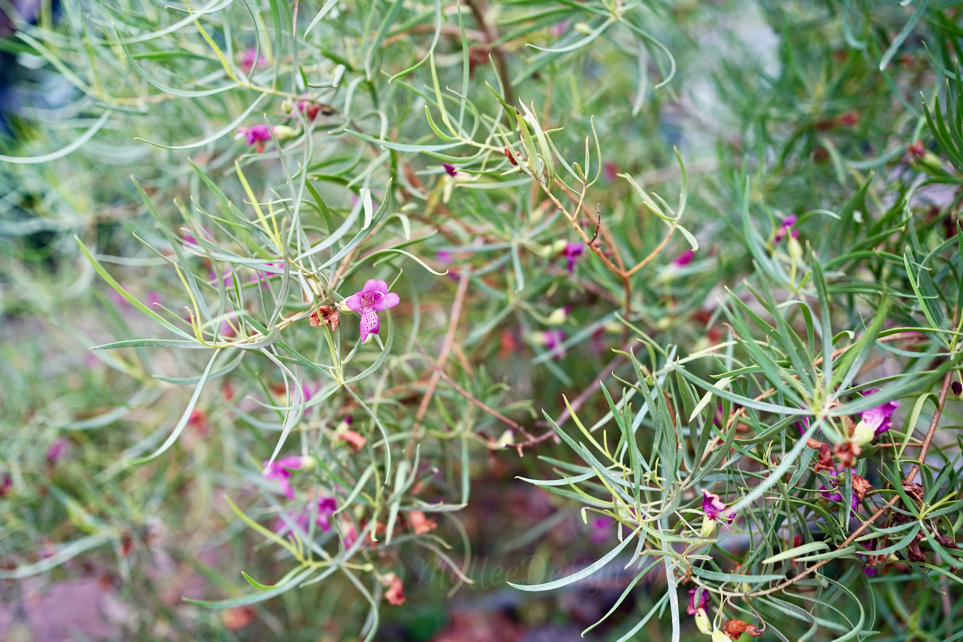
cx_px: 482
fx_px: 936
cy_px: 321
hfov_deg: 54.4
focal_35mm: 35
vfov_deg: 37.9
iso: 250
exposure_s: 1/80
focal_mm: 35
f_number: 2.8
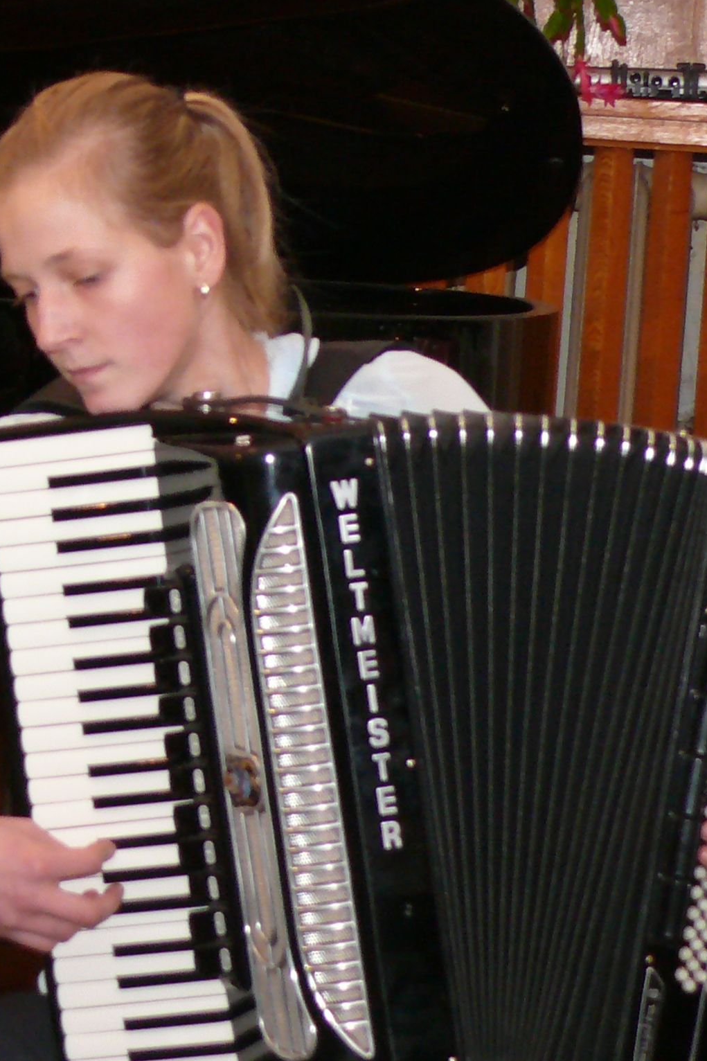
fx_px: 5244
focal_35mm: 178
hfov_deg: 7.7
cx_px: 283
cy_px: 530
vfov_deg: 11.6
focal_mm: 15.2
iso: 200
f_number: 3.2
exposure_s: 1/40
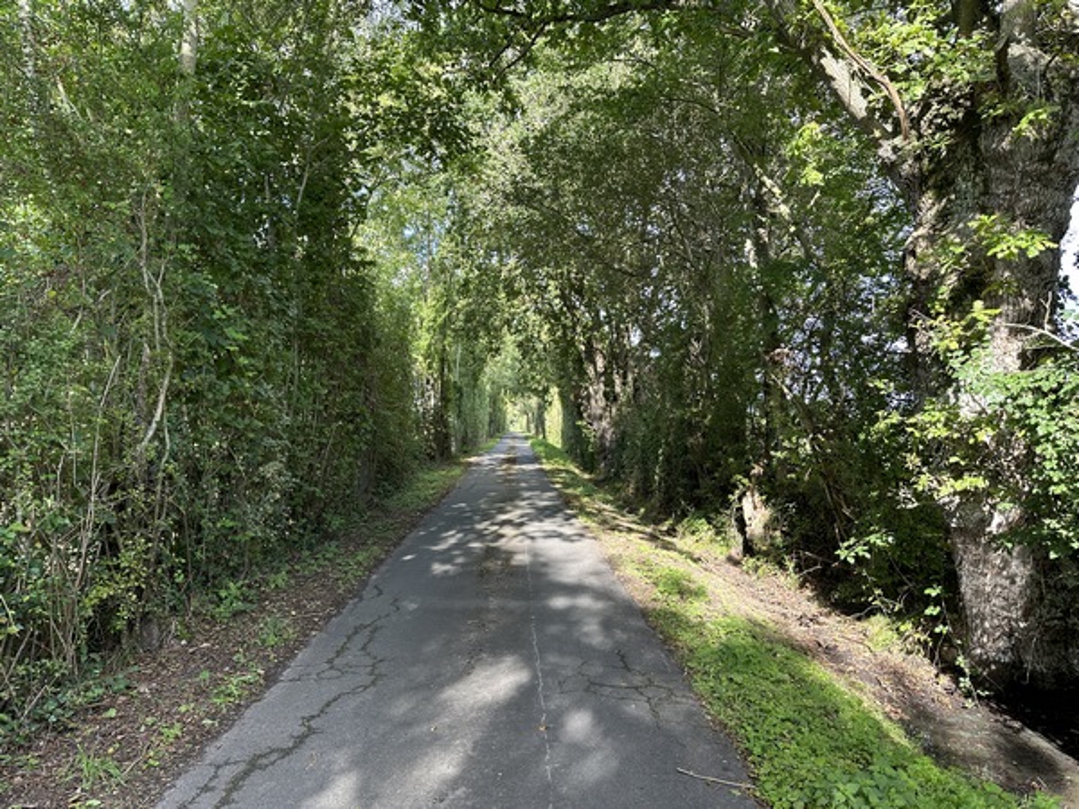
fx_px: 748
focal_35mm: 24
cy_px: 404
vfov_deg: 56.8
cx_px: 540
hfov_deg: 71.6
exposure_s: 1/267
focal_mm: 6.86
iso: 80
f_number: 1.78
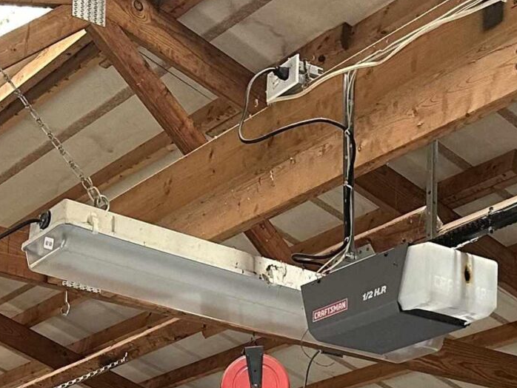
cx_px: -20
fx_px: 1315
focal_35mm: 88
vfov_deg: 14.7
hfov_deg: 21.3
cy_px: 695
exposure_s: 1/61
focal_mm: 6.86
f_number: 1.78
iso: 250
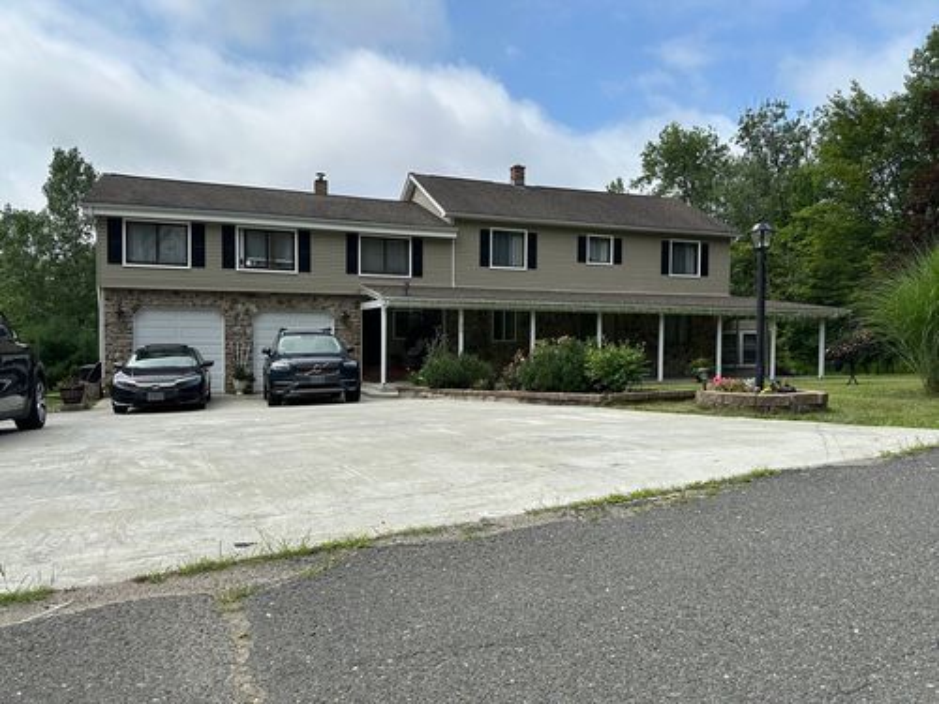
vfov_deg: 56.8
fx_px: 651
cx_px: 470
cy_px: 352
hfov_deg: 71.6
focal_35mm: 24
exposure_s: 1/4545
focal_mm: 6.86
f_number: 1.78
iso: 80
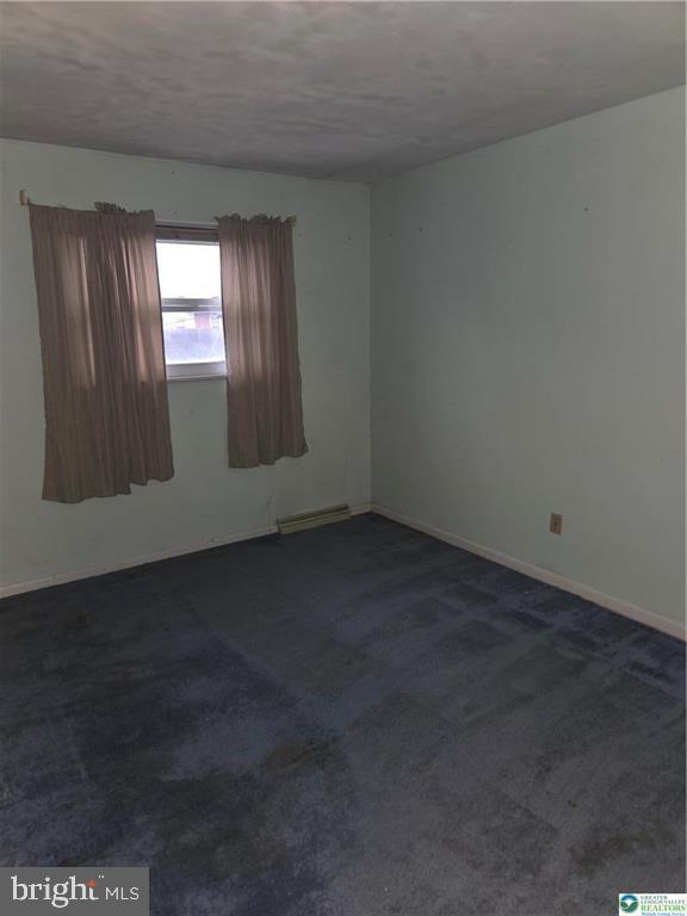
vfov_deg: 73.9
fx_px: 609
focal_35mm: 23
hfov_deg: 58.9
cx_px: 344
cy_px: 458
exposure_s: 1/12
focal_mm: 5.4
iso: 160
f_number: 1.8
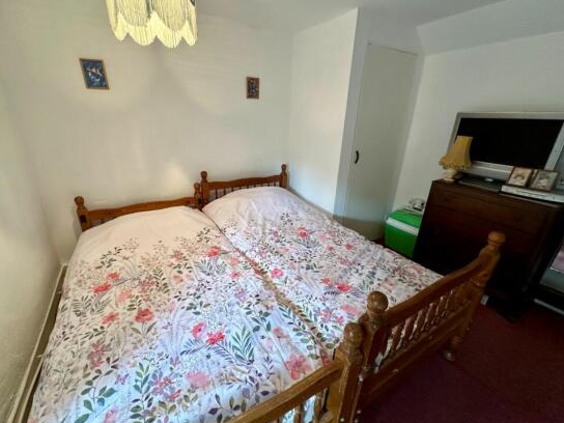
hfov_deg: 98.1
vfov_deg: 81.7
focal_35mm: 15
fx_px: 244
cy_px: 206
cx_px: 268
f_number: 2.2
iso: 160
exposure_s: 1/50
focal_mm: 2.22
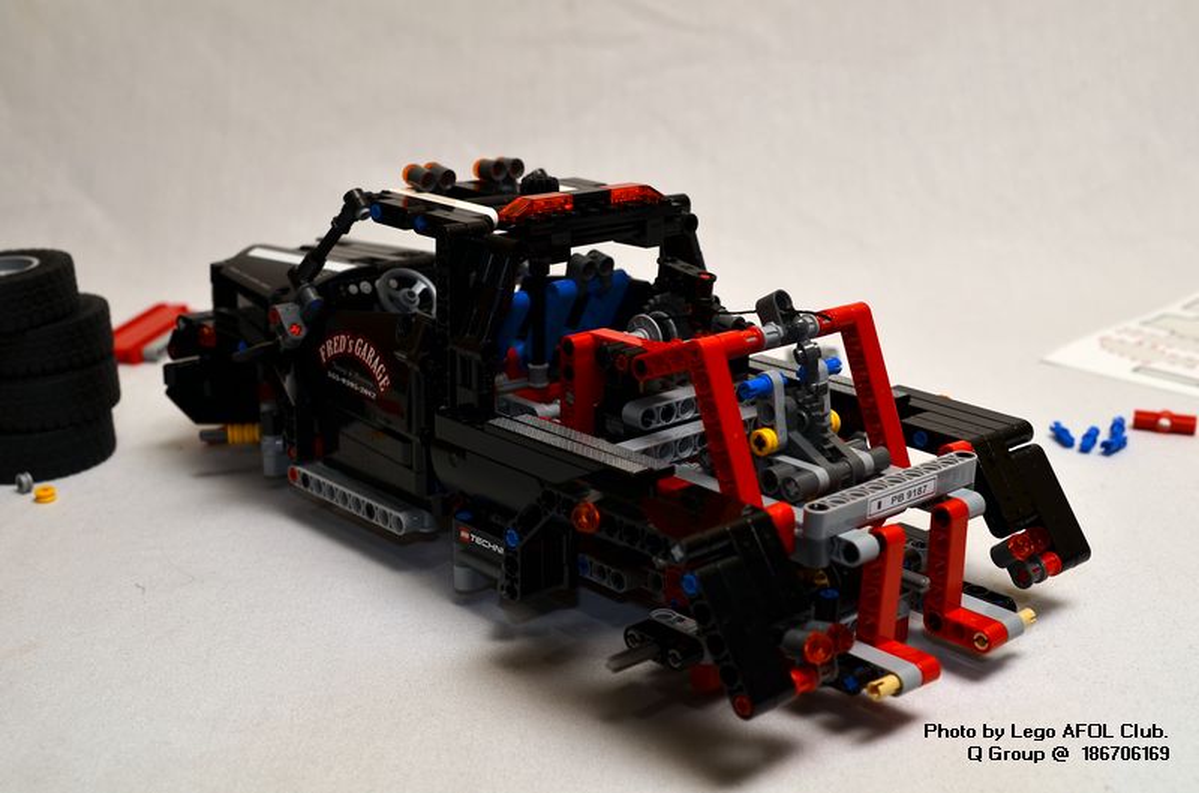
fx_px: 1595
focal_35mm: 48
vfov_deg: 27.9
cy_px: 396
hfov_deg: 41.2
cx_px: 600
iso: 100
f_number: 6.3
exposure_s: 1/100
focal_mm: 32
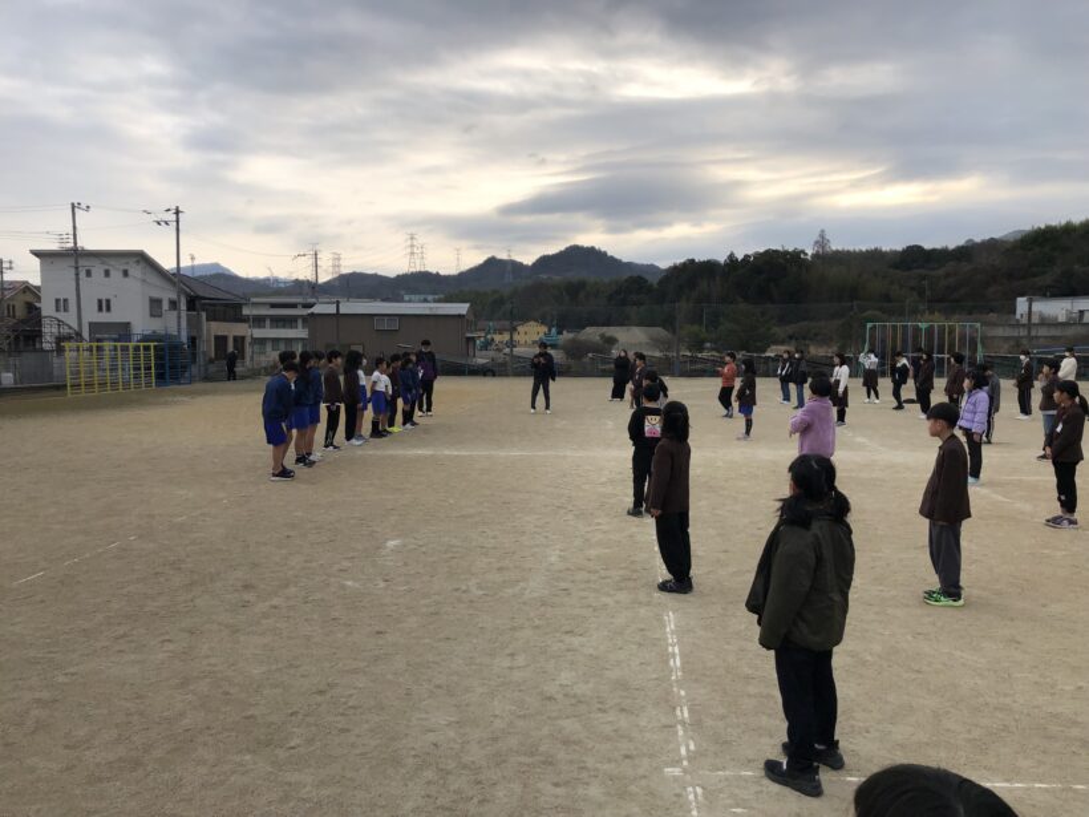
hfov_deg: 63.4
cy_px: 408
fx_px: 881
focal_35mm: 28
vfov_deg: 49.7
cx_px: 544
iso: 20
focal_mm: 3.99
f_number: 1.8
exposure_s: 1/852
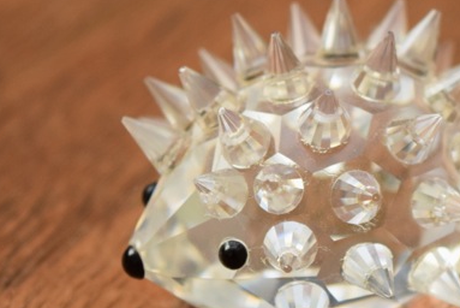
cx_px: 306
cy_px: 181
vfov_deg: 6.4
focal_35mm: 215
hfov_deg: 9.5
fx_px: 2753
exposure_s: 1/80
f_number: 5.6
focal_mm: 55
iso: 800
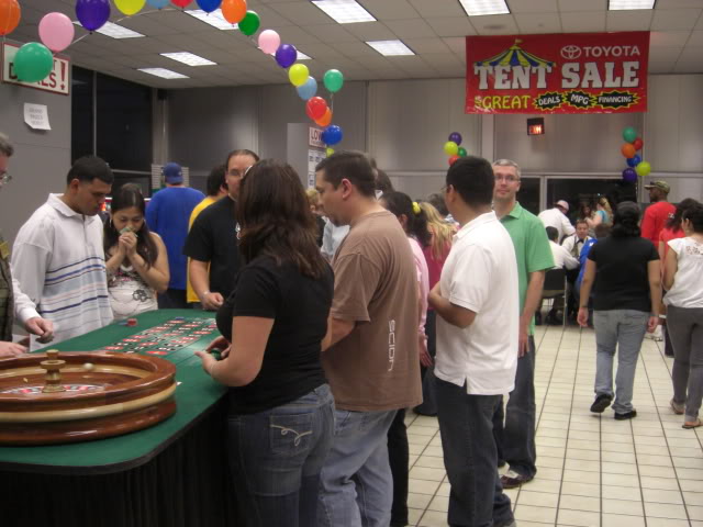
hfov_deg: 49.0
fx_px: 772
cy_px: 264
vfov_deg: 37.7
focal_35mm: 38
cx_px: 352
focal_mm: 7.9
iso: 400
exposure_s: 1/80
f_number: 2.8
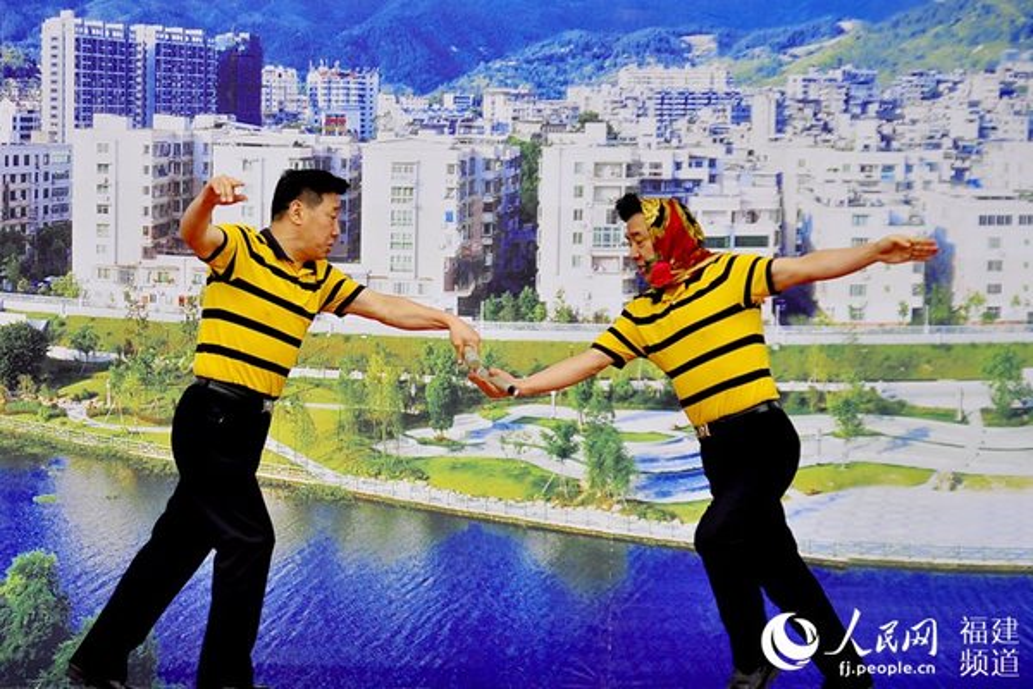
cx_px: 516
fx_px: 4218
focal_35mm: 147
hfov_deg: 14.0
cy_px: 344
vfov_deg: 9.3
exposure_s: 1/125
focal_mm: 98
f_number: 5.6
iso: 220
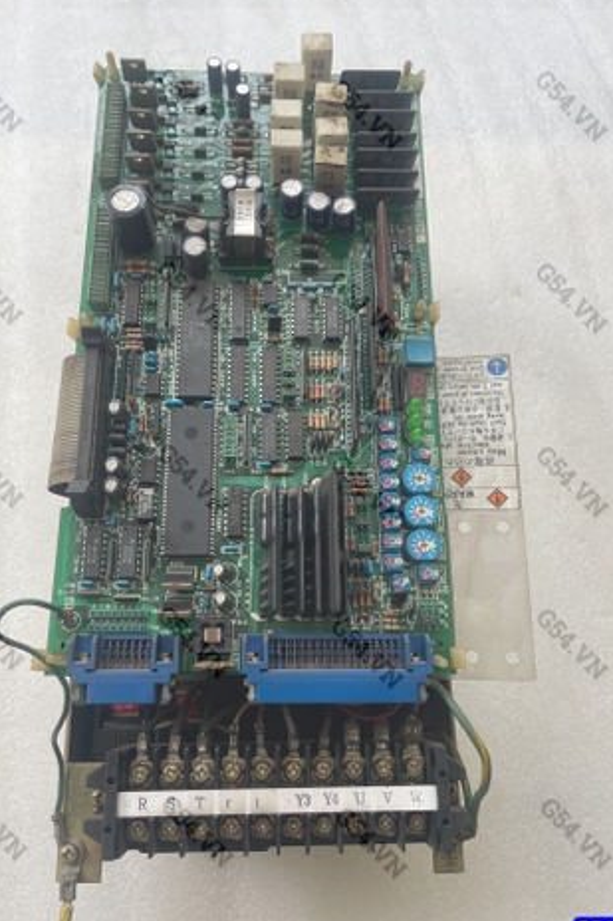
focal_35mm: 28
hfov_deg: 46.4
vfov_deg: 65.5
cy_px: 462
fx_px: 716
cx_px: 292
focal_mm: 4.2
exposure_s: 1/121
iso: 50
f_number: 1.6
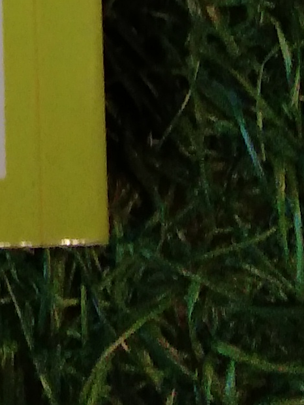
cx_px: -591
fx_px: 2353
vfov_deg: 8.6
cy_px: -698
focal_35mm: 201
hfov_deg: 6.7
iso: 356
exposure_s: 1/33
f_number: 2.2
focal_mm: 3.65
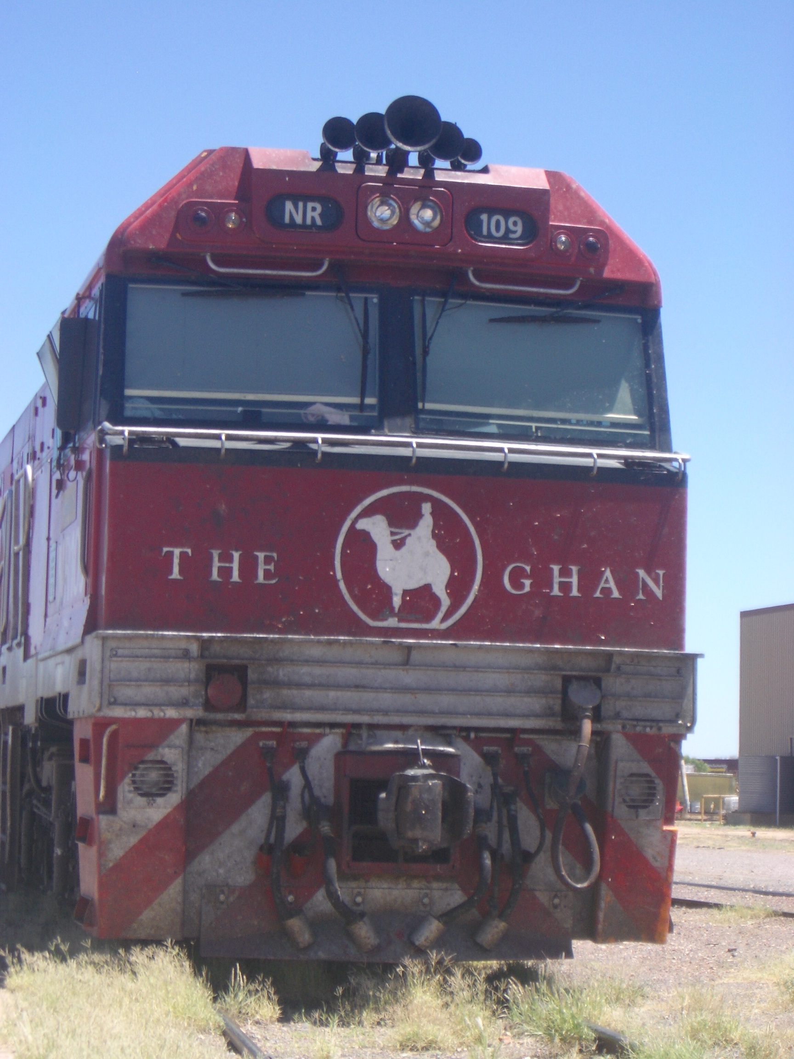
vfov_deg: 22.3
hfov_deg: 16.8
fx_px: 2691
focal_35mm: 88
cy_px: 530
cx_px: 397
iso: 50
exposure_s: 1/320
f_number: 4.4
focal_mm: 14.6
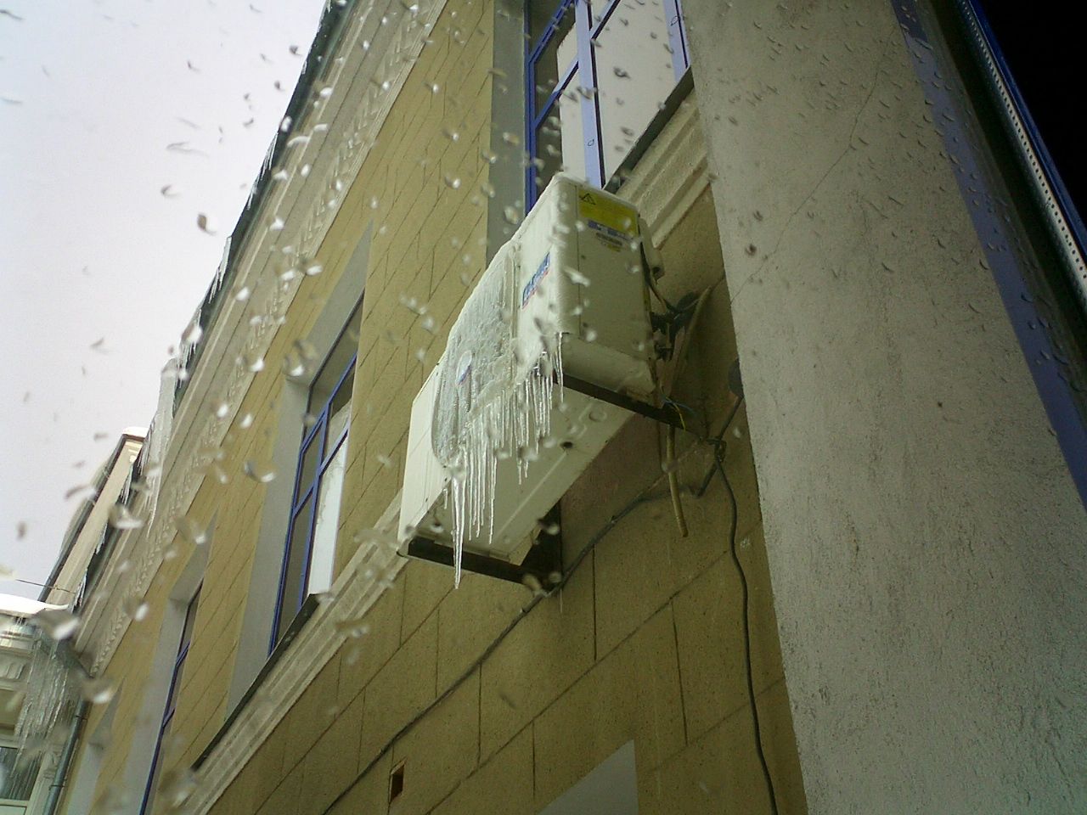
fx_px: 1162
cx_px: 544
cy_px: 408
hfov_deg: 50.1
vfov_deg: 38.7
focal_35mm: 37
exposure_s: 1/250
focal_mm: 5.6
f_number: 3.5
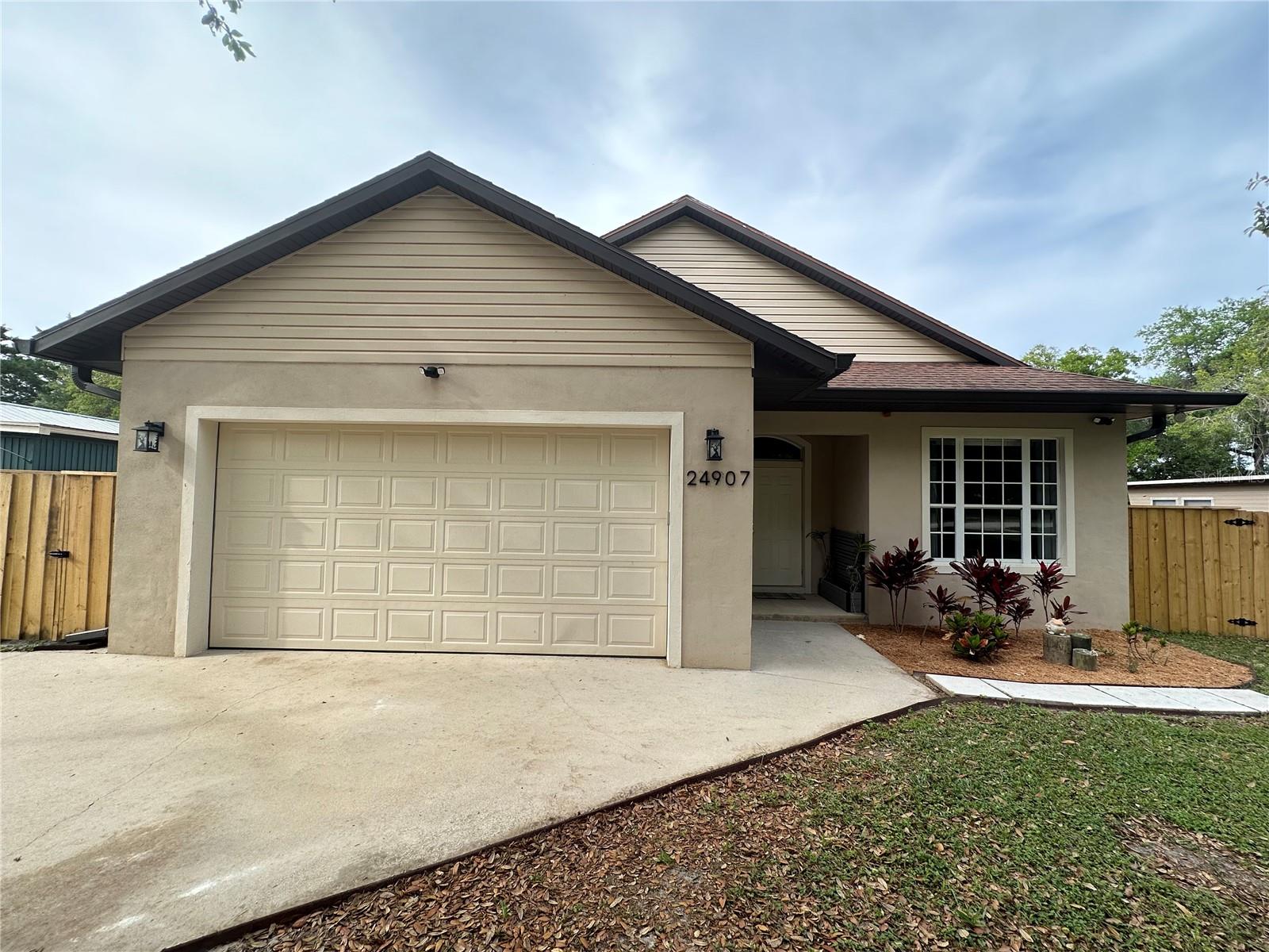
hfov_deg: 102.1
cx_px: 634
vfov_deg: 85.7
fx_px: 513
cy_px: 476
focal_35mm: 14
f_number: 2.2
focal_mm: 2.22
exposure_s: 1/378
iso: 40
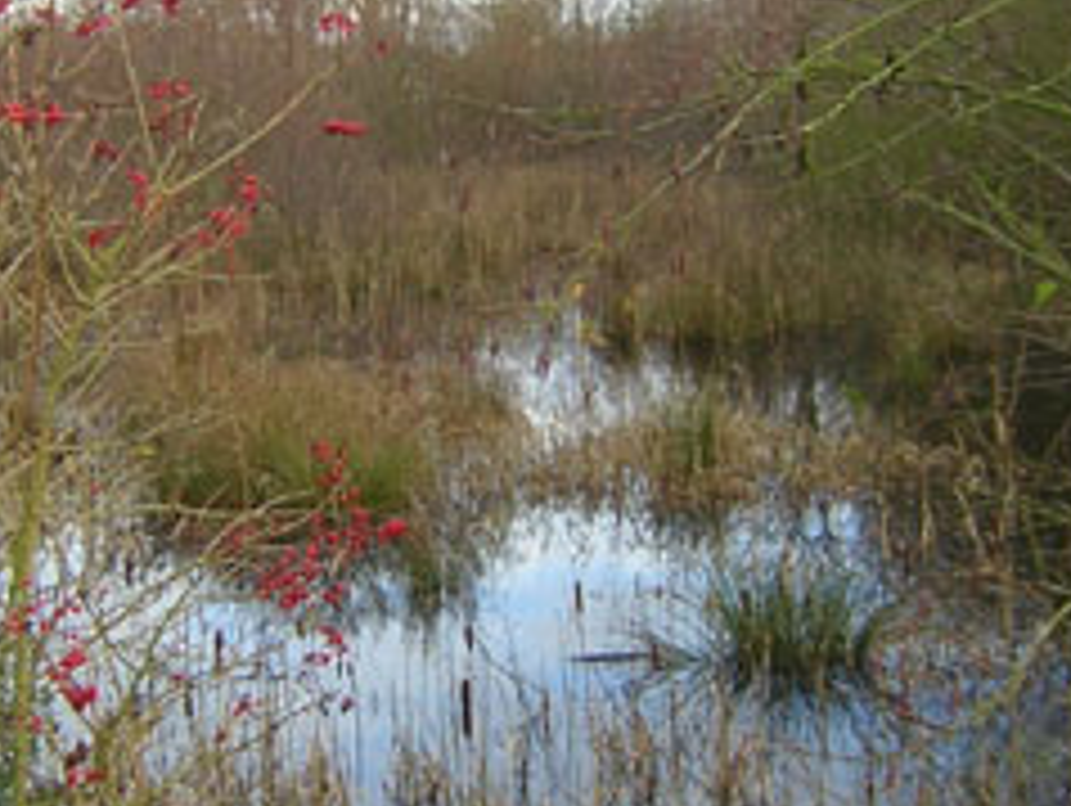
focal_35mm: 68
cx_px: 454
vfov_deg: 21.6
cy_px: 288
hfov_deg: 28.5
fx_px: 2106
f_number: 2.6
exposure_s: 1/170
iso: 100
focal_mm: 4.7
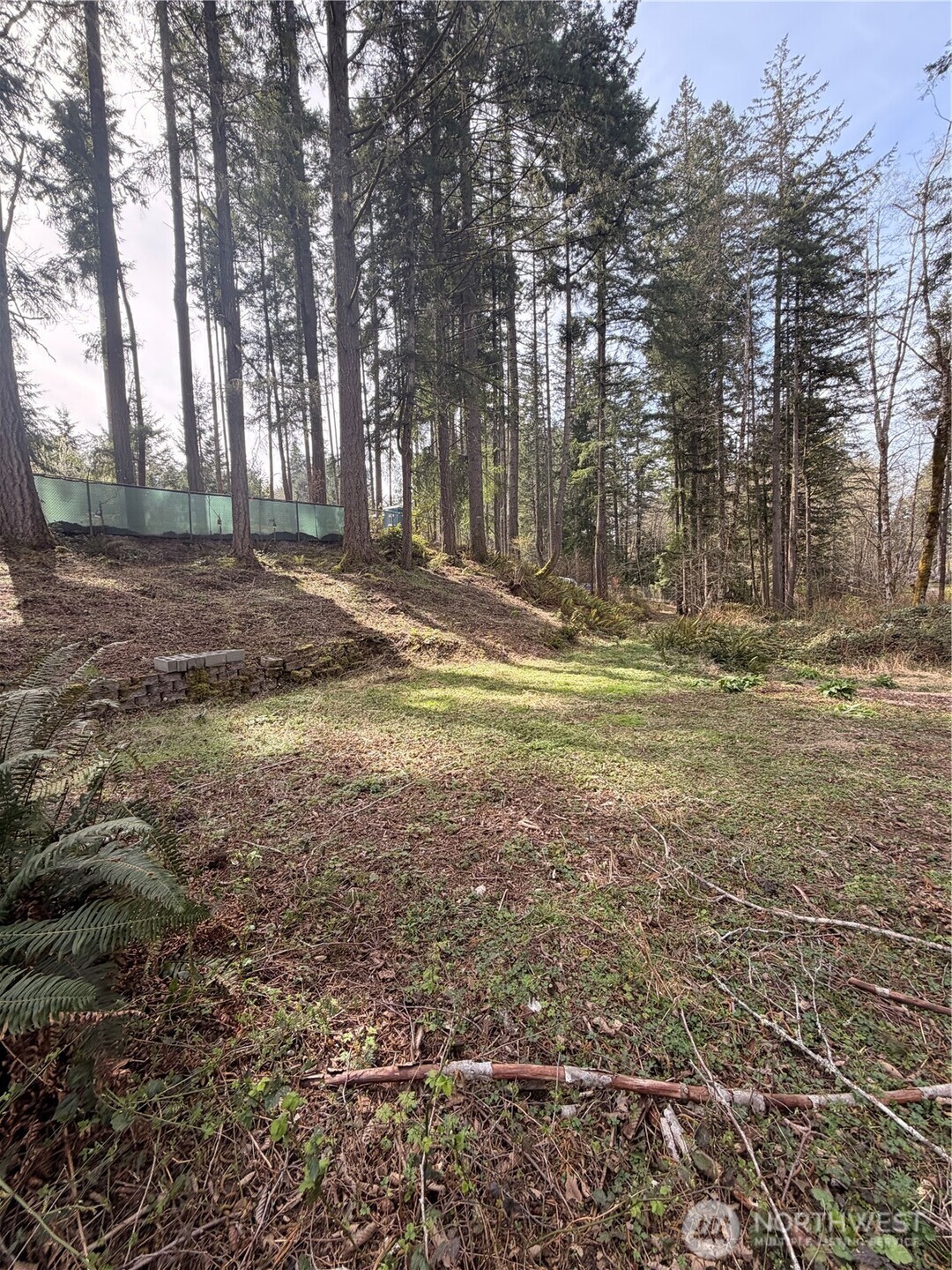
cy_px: 635
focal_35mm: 14
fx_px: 513
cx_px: 476
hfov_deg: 85.7
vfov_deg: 102.1
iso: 50
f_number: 2.2
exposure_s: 1/221
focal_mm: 2.22
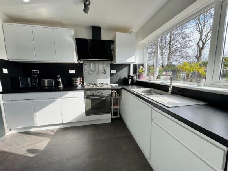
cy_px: 86
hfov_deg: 102.1
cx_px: 114
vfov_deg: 85.7
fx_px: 92
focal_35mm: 14
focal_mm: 2.22
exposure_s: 1/279
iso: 40
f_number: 2.2
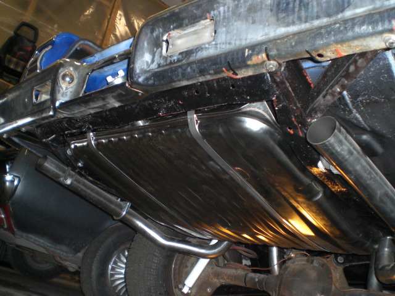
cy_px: 148
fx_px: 434
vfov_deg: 37.7
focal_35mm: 38
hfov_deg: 49.0
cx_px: 198
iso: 200
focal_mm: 6.3
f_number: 3.1
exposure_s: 1/60
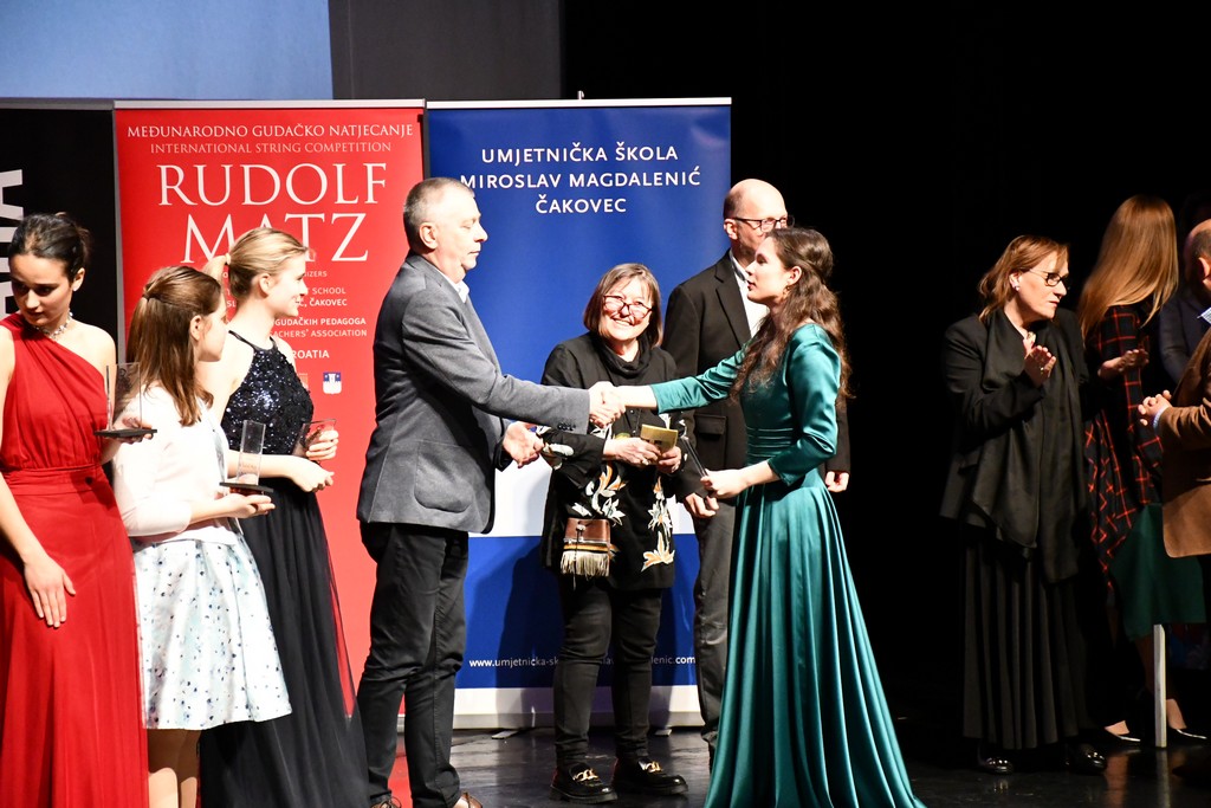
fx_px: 4542
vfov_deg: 10.2
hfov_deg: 15.2
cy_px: 404
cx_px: 606
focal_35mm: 135
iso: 7200
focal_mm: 90
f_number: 5.3
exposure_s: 1/125
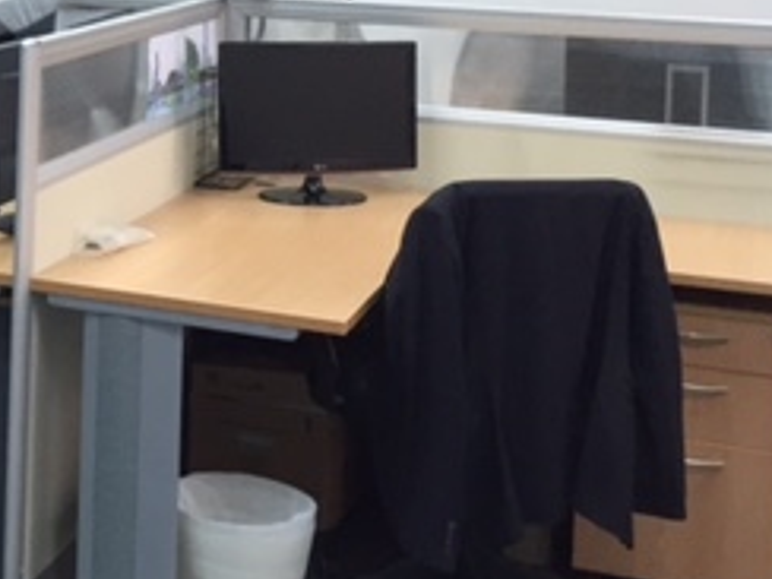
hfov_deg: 23.8
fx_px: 1695
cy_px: -38
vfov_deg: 18.7
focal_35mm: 76
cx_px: -108
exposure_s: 1/33
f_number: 2.2
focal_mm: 4.15
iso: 50
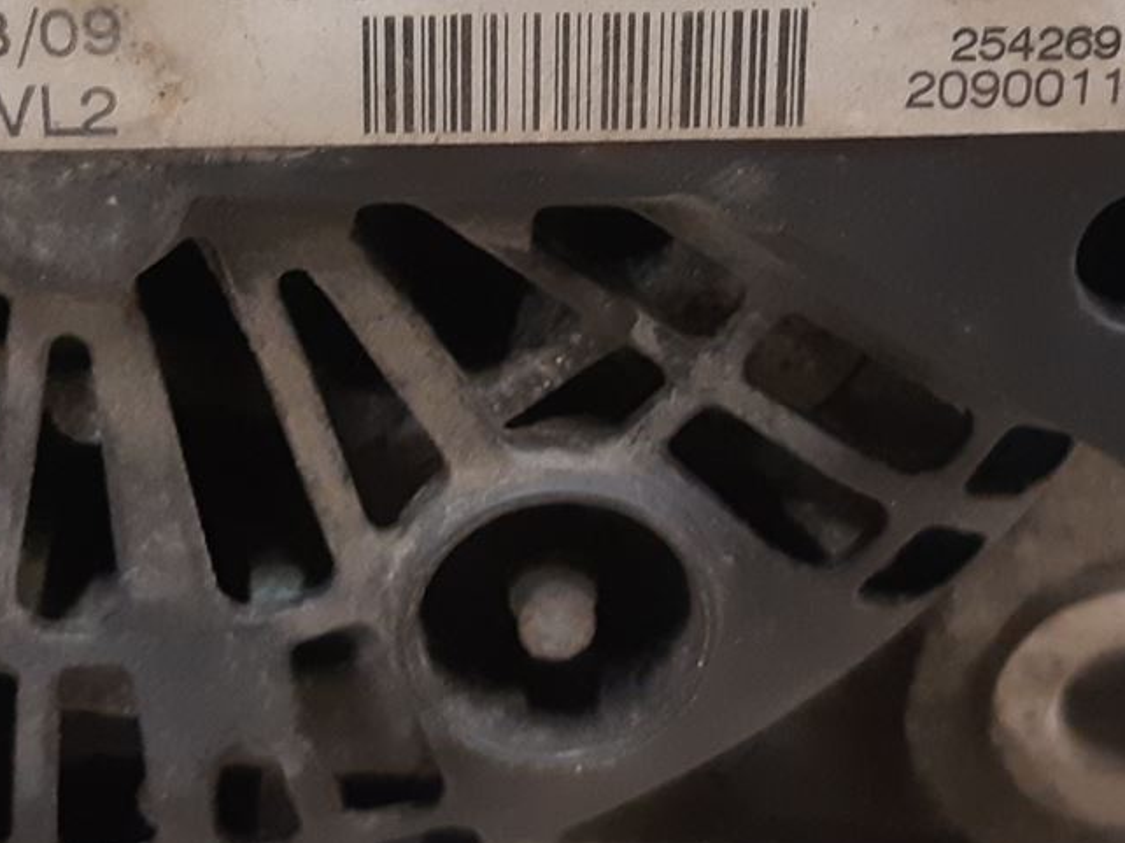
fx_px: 2696
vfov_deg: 17.5
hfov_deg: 23.6
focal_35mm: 83
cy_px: 54
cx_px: 541
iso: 250
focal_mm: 3.93
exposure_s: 1/50
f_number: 1.7
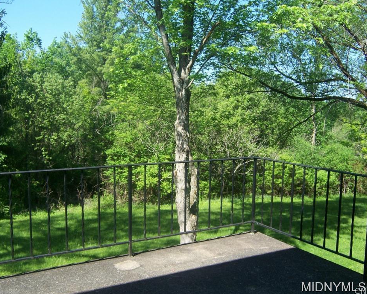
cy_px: 148
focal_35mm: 35
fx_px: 380
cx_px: 182
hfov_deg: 51.5
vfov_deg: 42.2
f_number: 3.4
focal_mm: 5.5
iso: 80
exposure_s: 1/350
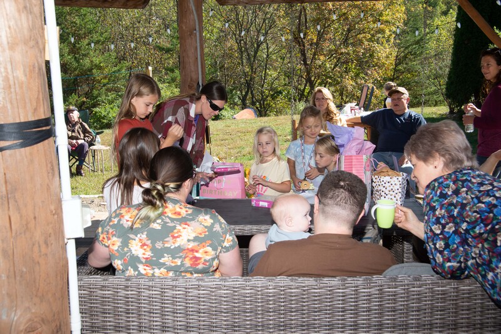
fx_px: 585
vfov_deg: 31.9
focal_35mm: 42
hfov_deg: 46.4
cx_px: 250
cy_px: 167
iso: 320
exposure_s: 1/200
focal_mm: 42
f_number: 13
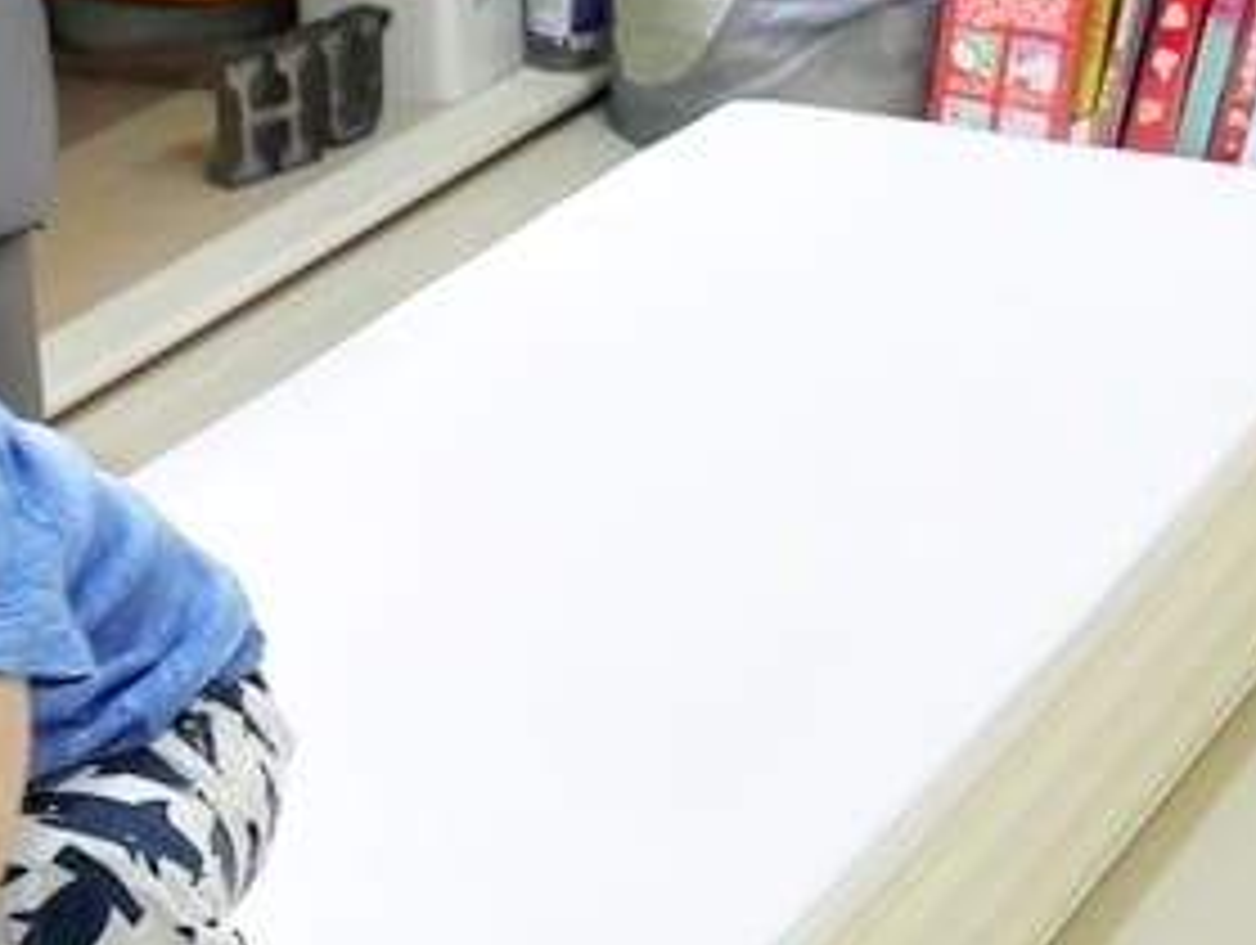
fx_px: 3124
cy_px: 772
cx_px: 149
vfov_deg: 17.1
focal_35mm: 86
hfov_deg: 22.2
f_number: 3.5
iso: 2000
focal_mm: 12
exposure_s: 1/60
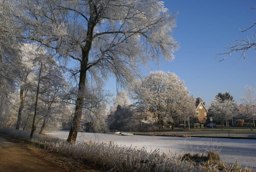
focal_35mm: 27
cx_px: 128
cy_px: 86
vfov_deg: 48.1
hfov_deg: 67.3
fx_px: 192
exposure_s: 1/160
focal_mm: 18
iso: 100
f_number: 10
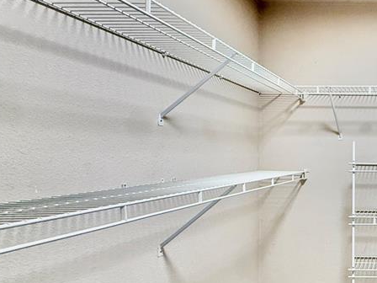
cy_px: 159
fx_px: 349
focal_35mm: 32
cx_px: 406
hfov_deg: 44.6
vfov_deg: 44.1
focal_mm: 2.22
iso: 320
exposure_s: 1/120
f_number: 2.2
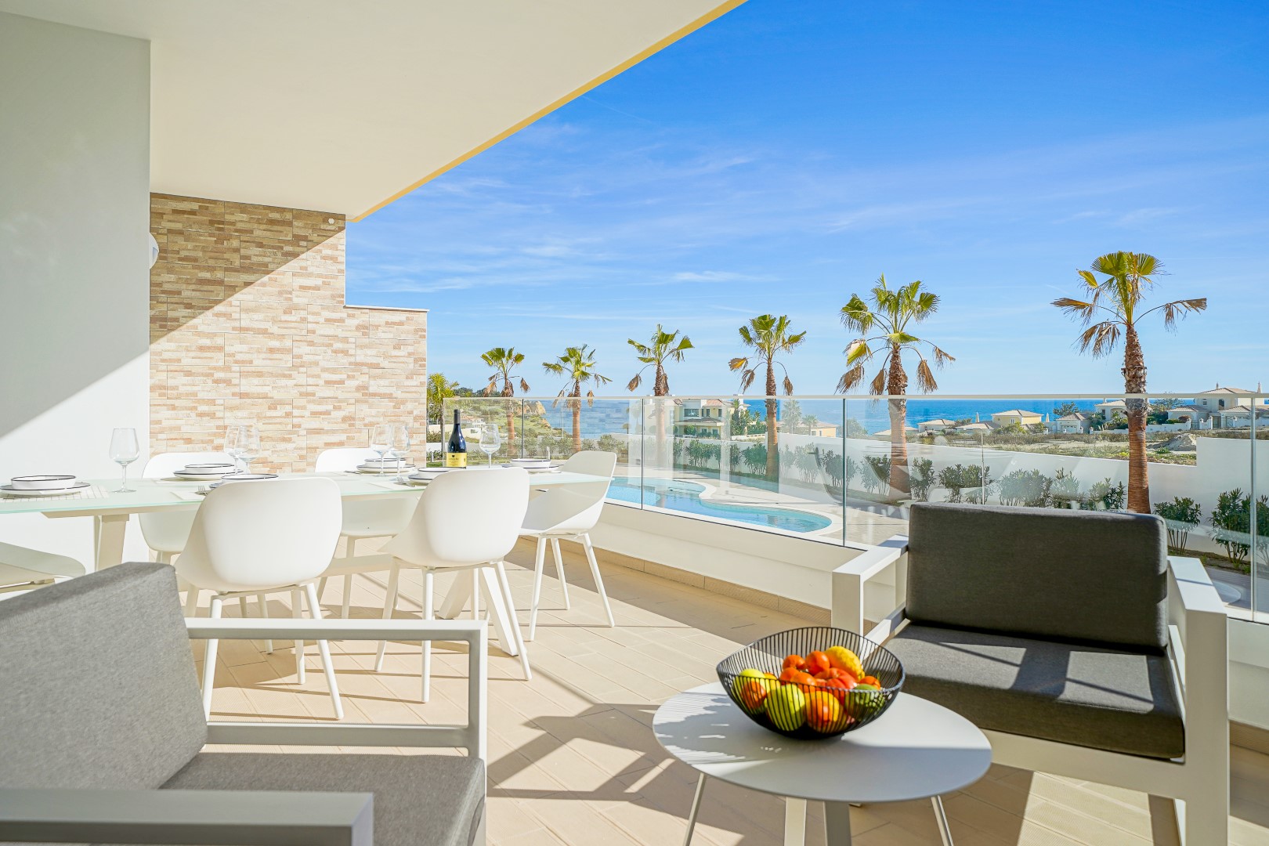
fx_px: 846
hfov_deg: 73.7
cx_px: 634
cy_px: 423
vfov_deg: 53.1
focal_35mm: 24
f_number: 5.6
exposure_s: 1/1600
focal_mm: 24
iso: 200
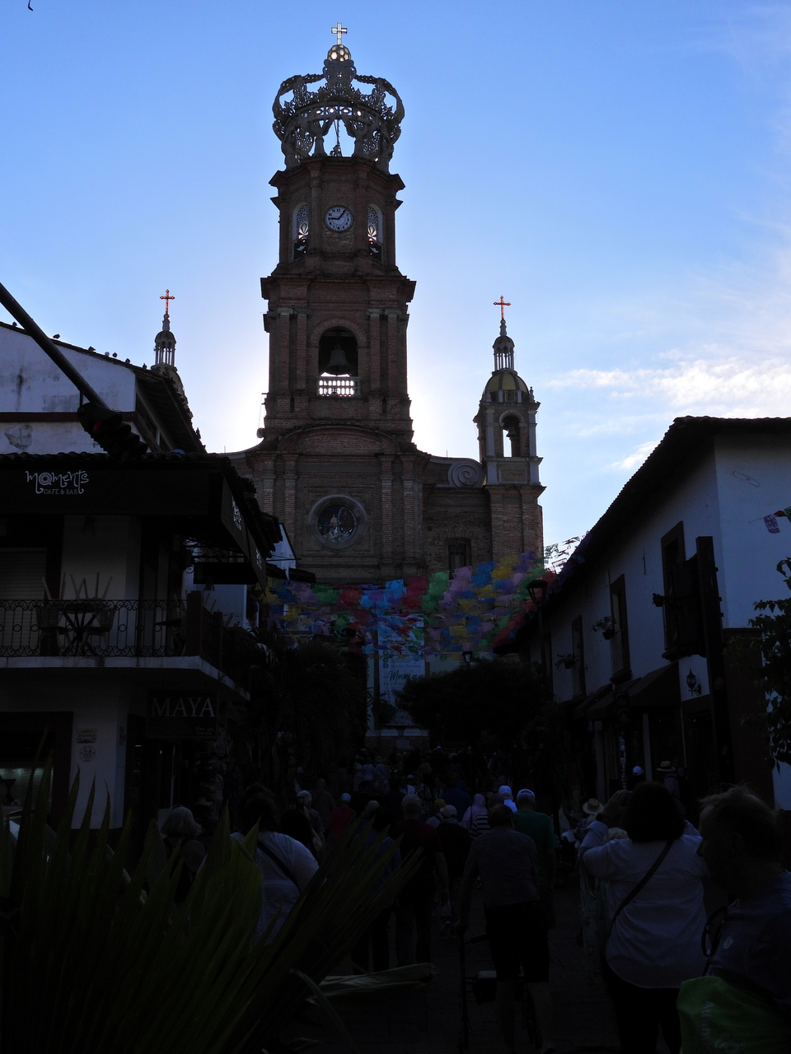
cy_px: 527
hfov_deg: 40.7
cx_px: 396
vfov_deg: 52.6
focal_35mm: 35
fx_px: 1066
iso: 100
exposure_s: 1/1600
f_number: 4.5
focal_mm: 6.2
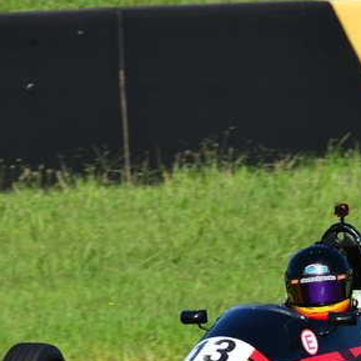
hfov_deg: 1.0
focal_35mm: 1763
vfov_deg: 1.0
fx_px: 20801
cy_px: 310
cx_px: 299
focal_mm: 500
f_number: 13
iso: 500
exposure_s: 1/640
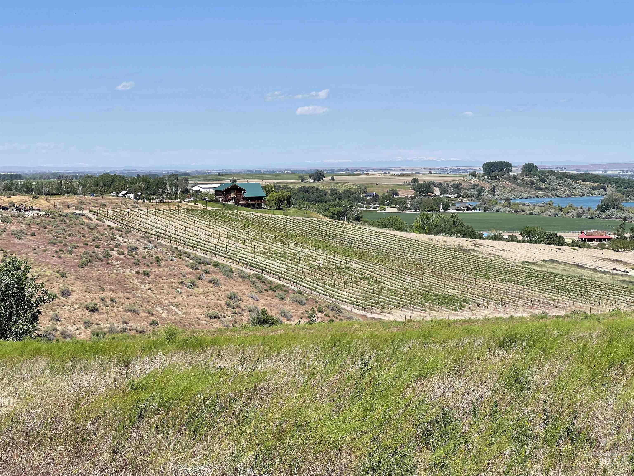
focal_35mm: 77
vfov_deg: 19.1
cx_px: 317
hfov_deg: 25.3
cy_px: 238
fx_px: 1410
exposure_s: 1/1155
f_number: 2.8
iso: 32
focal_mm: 9
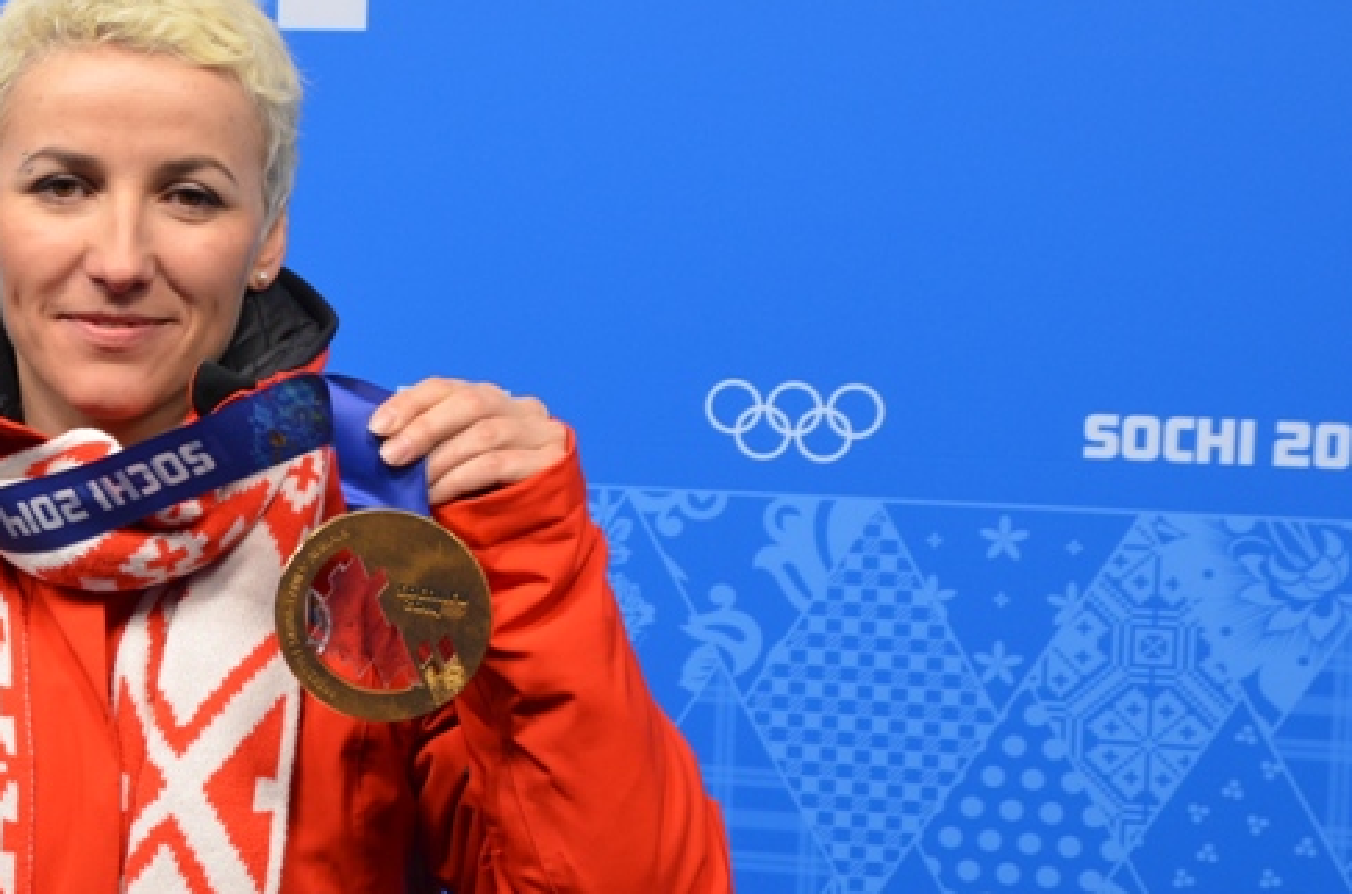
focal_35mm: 82
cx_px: 186
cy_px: 330
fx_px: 3072
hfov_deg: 24.3
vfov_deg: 16.5
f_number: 5
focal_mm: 26
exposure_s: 1/100
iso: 400
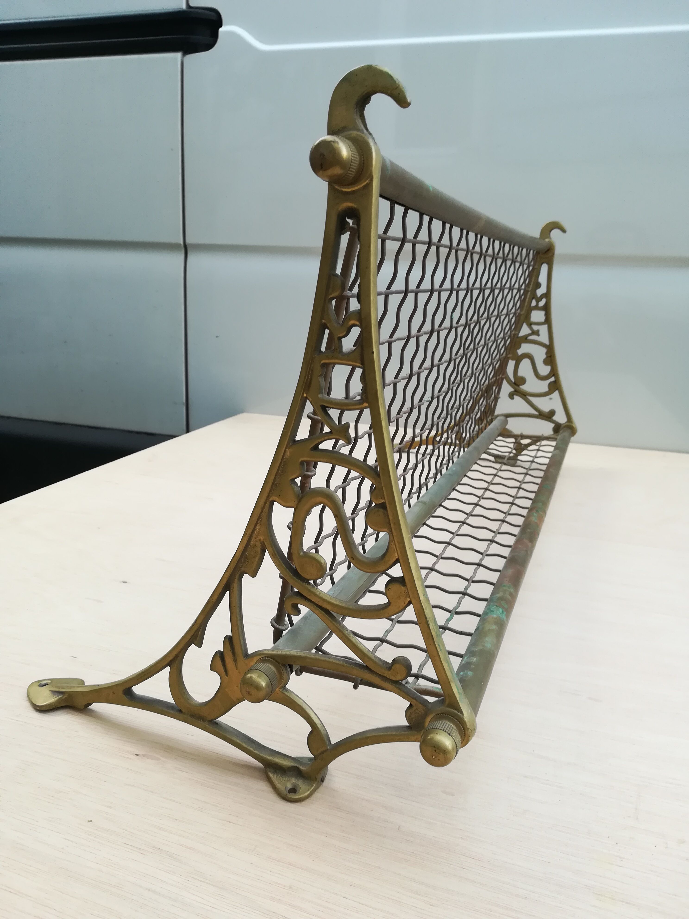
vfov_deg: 67.3
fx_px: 690
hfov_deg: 53.1
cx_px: 344
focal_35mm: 26
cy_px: 460
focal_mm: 3.83
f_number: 2.2
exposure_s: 1/50
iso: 80
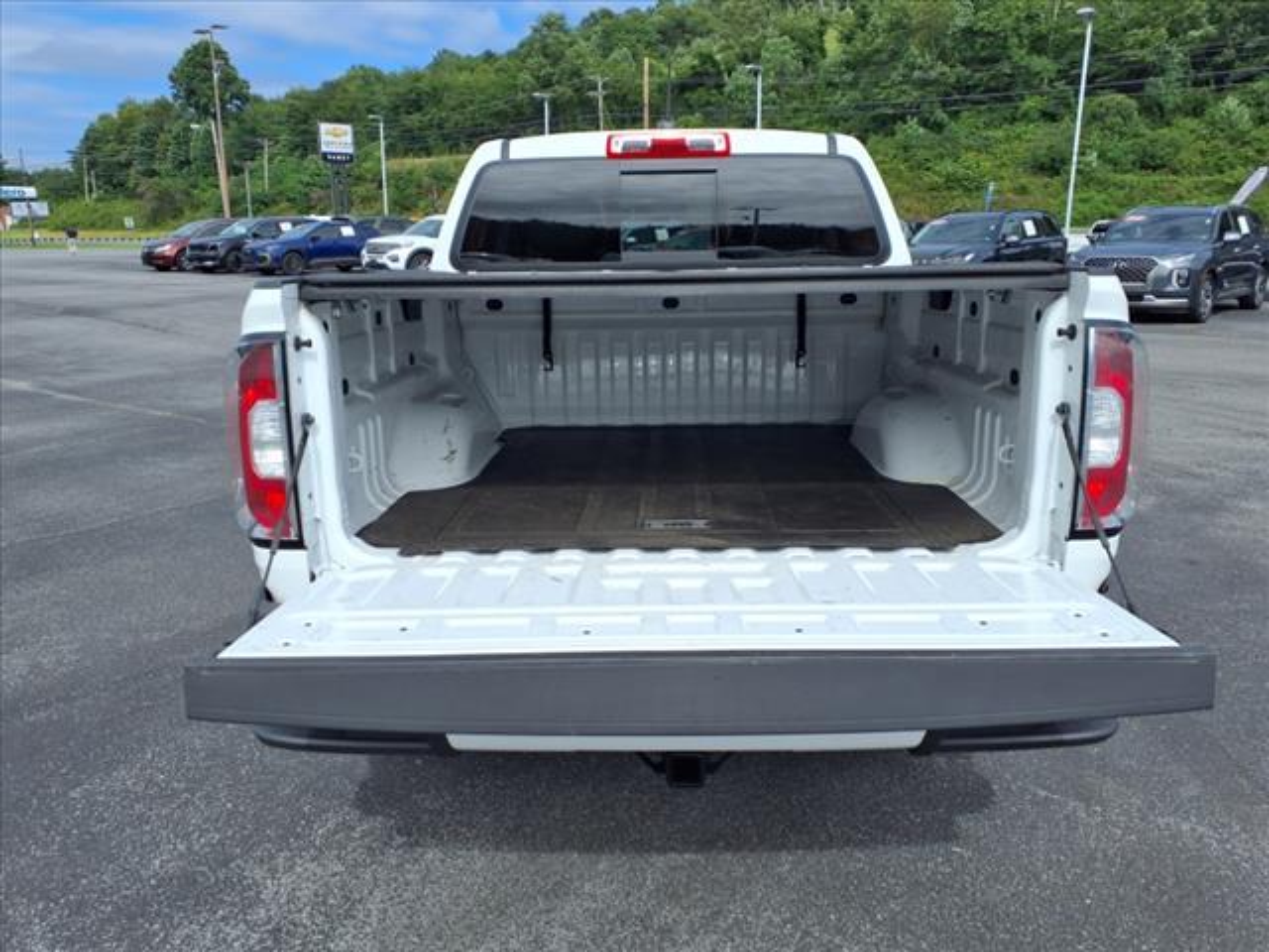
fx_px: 990
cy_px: 476
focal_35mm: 27
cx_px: 634
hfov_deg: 65.3
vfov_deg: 51.4
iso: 40
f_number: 1.9
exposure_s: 1/2000
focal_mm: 3.58
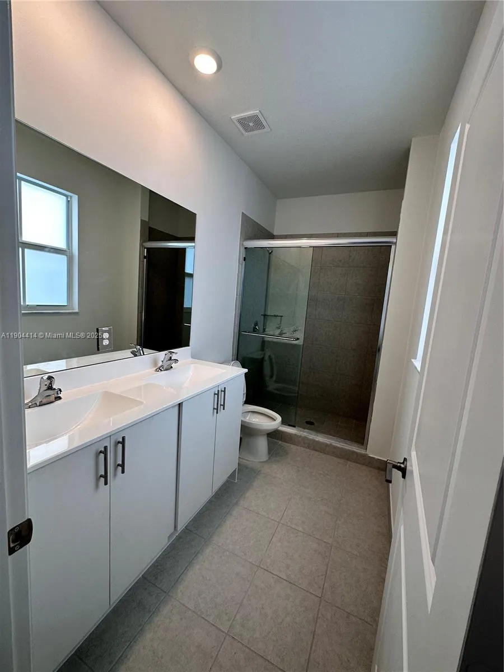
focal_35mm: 14
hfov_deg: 85.7
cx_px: 252
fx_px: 272
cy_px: 336
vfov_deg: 102.1
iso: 100
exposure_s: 1/120
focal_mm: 2.22
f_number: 2.2
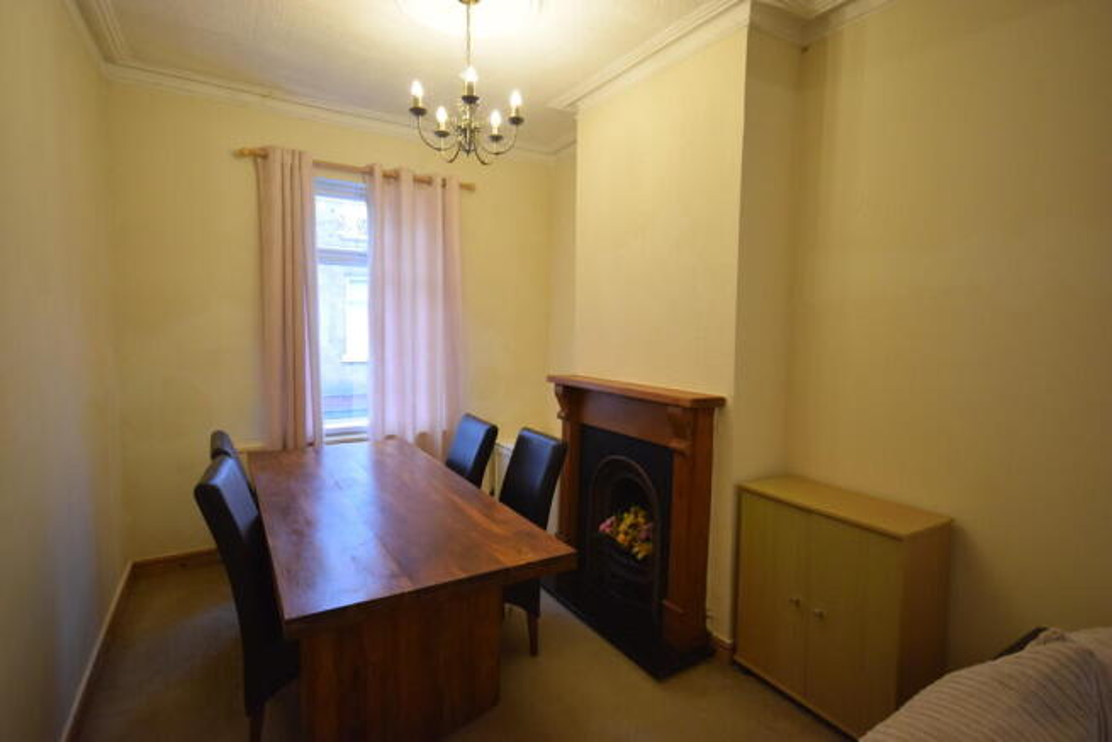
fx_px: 556
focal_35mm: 18
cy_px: 371
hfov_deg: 90.0
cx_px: 556
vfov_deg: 67.4
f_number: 4.5
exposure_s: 1/60
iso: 900
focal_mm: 12
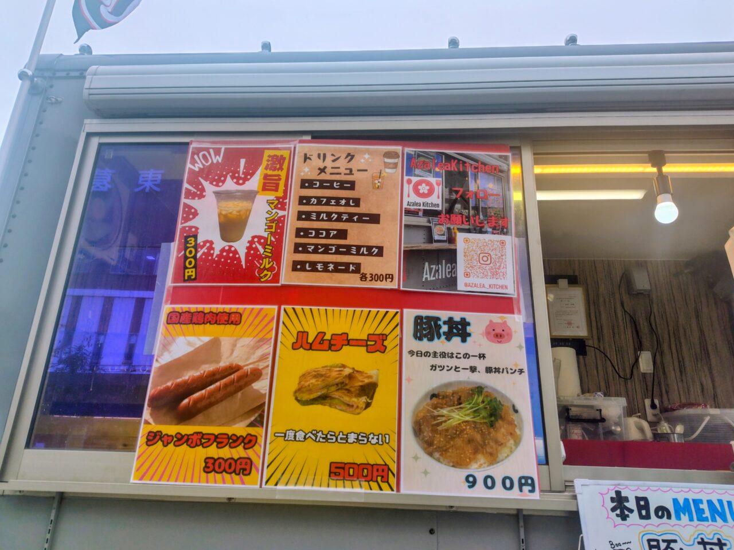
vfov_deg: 58.9
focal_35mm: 23
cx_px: 367
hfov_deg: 73.9
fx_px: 488
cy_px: 275
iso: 50
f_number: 1.9
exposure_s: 1/1079
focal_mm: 5.6
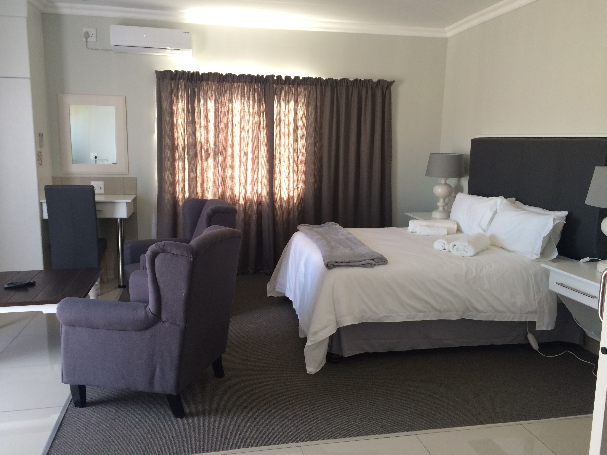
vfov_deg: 48.2
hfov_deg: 61.7
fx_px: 509
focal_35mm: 29
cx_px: 304
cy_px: 228
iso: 100
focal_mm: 4.15
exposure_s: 1/30
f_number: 2.2
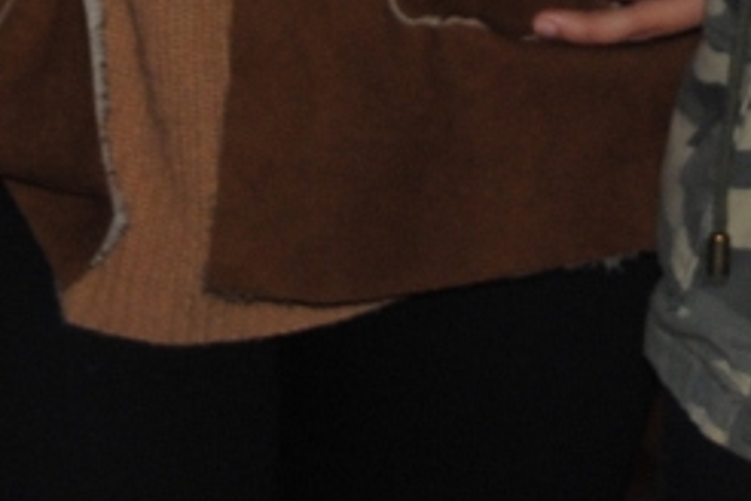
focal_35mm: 274
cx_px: 588
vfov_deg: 4.8
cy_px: -1028
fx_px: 5719
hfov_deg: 7.5
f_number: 4.2
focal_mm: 29
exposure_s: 1/60
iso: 200
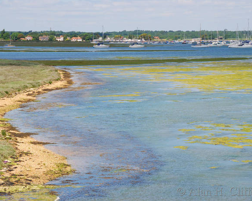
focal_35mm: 128
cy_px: 100
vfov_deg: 12.1
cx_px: 126
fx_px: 951
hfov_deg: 15.1
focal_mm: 75
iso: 100
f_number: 7.1
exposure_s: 1/320
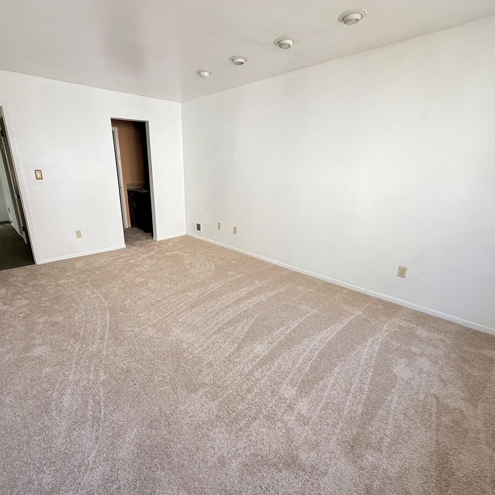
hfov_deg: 83.8
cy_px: 251
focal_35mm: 17
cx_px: 228
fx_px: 275
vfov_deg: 84.0
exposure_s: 1/99
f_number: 2.2
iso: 100
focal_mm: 2.22
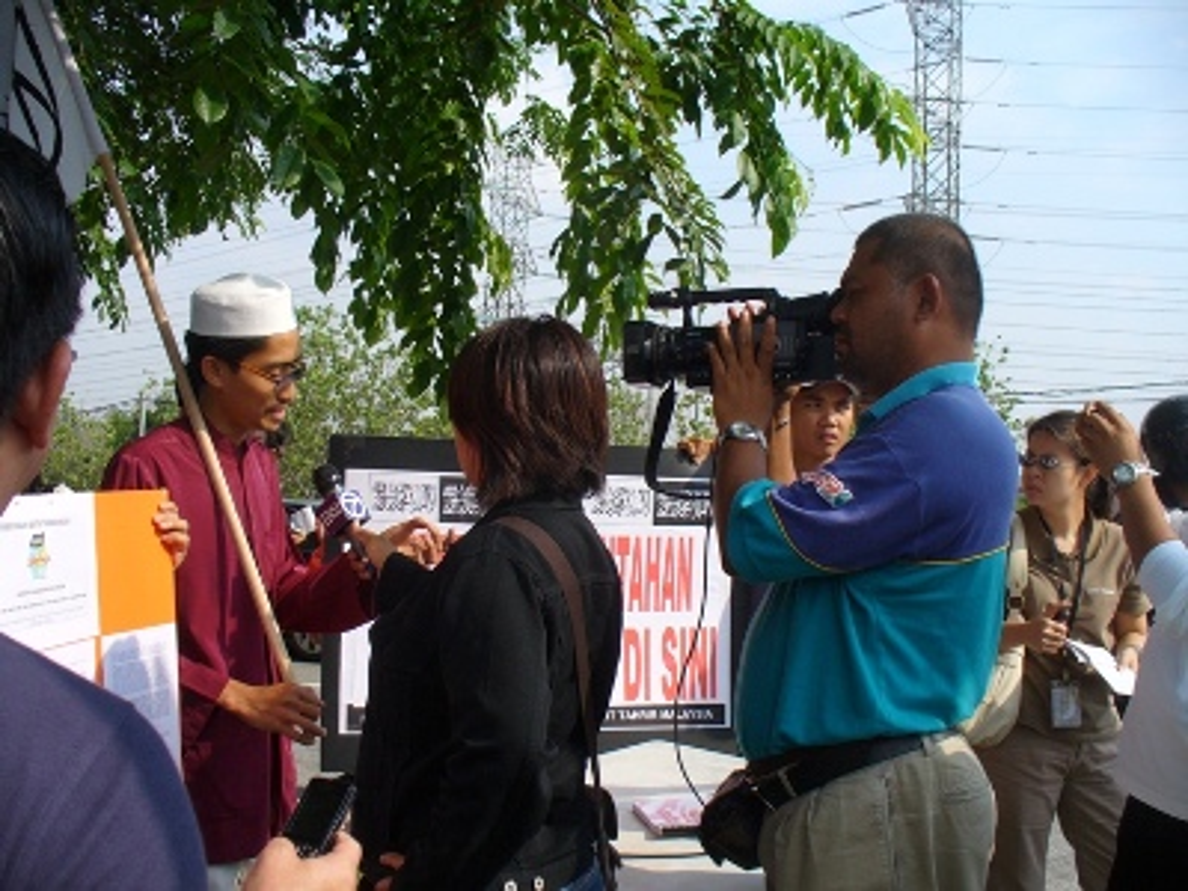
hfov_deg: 50.1
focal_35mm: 37
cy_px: 446
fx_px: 1270
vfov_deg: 38.7
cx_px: 594
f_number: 5.6
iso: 80
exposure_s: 1/250
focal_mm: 6.1
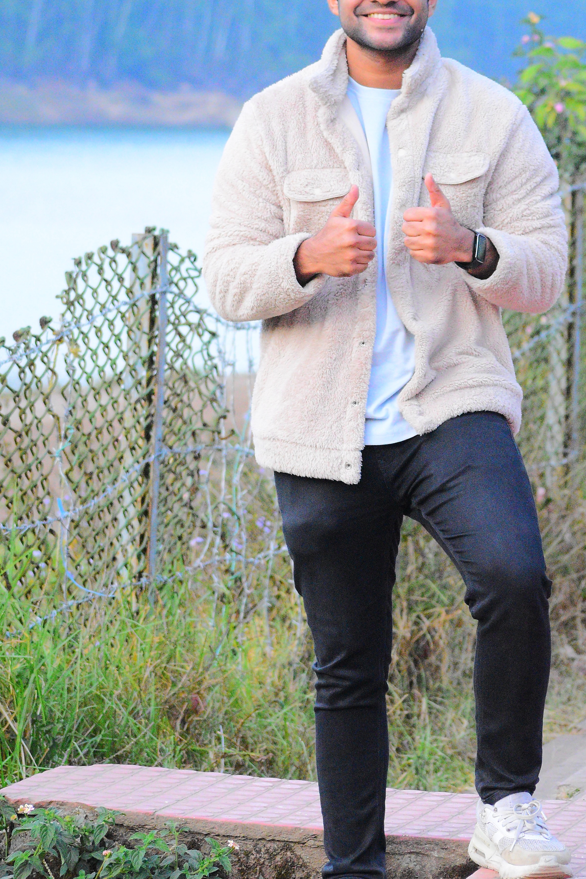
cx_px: 298
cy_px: 299
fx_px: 5568
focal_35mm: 228
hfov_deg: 6.0
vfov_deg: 9.0
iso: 3200
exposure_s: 1/400
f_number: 6.3
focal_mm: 90
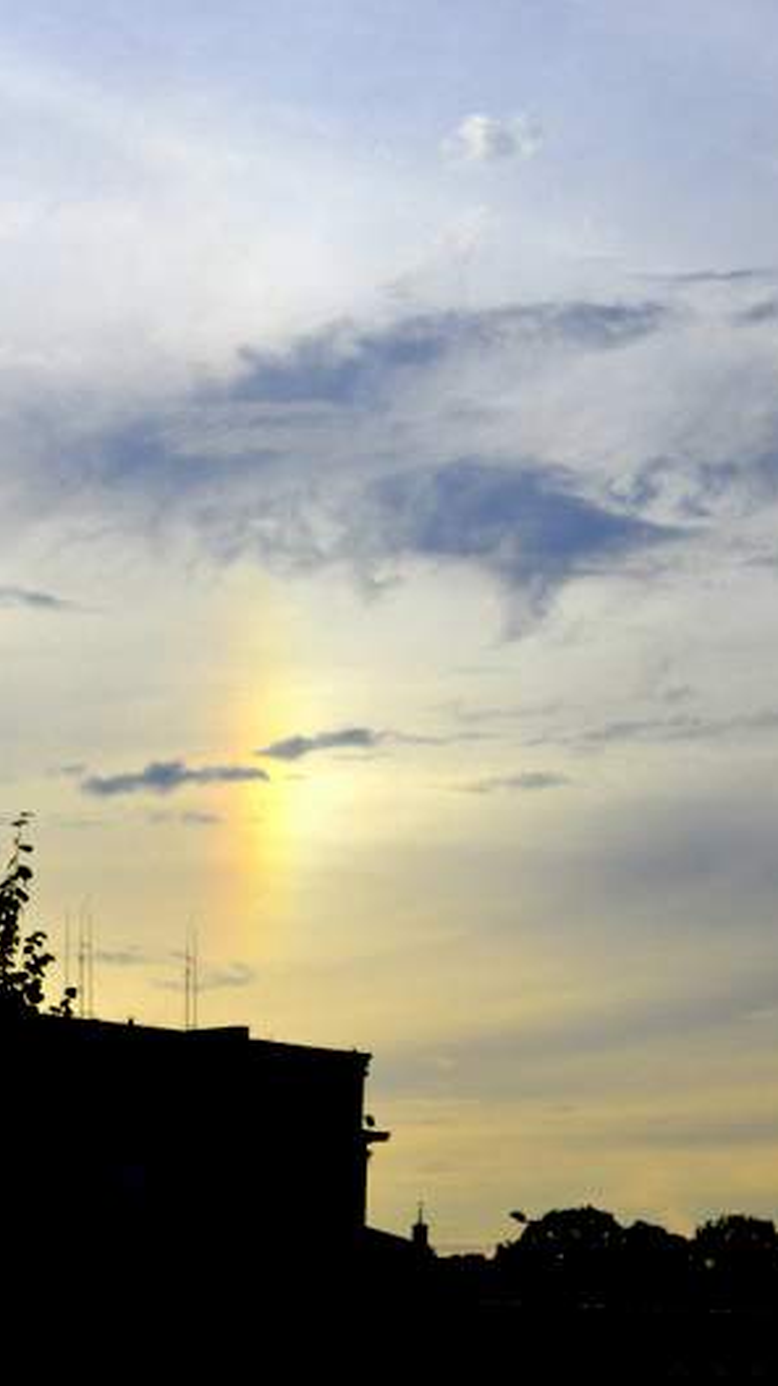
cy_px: 692
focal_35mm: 131
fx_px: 4804
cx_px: 186
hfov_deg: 9.2
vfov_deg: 16.4
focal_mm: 55
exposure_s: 1/1600
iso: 400
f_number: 6.3
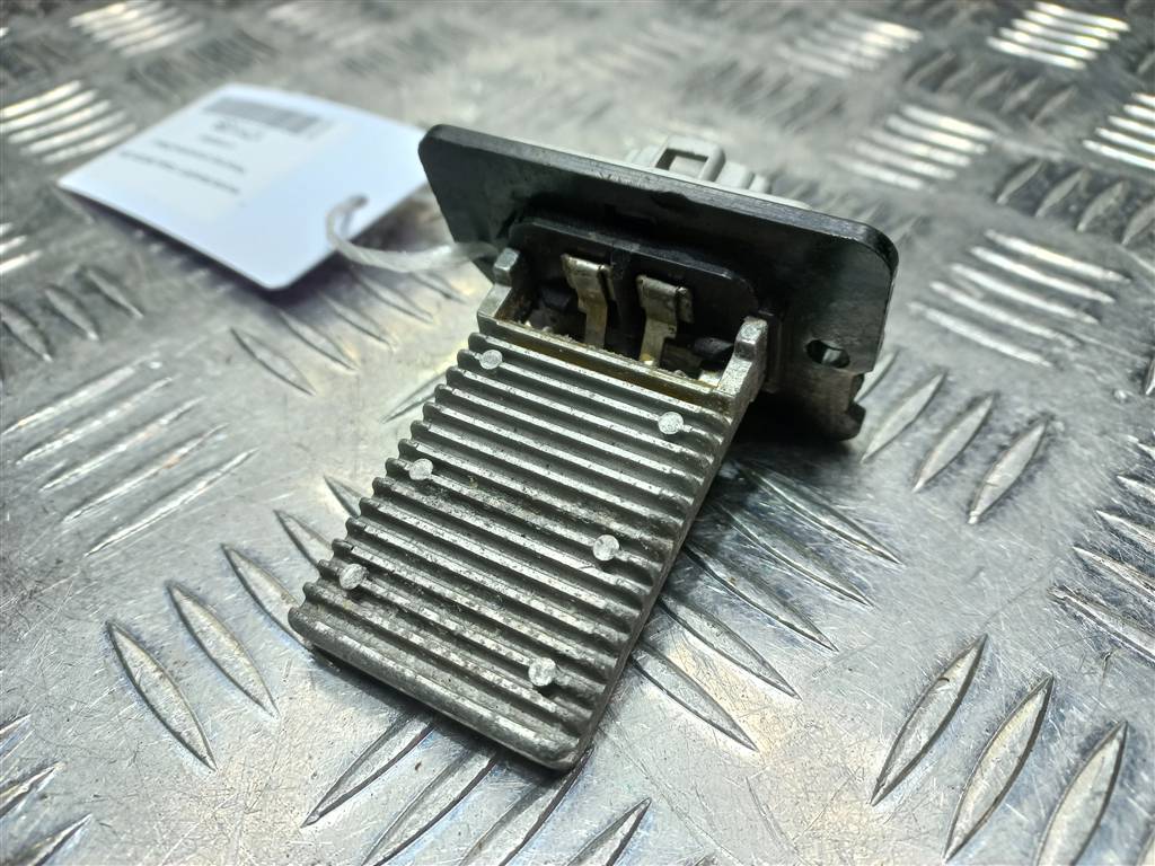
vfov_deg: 54.9
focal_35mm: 25
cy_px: 433
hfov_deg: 69.4
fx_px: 834
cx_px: 578
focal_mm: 4.6
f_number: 1.8
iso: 32
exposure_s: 1/50
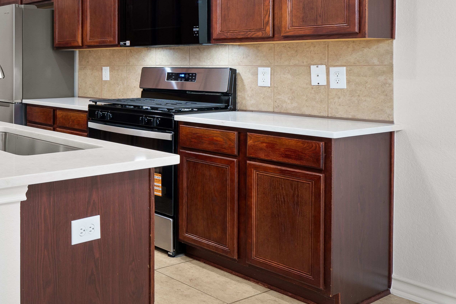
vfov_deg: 34.2
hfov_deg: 39.9
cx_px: -60
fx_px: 481
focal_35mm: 38
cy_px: 70
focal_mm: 16
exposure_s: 1/2
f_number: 7.1
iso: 320
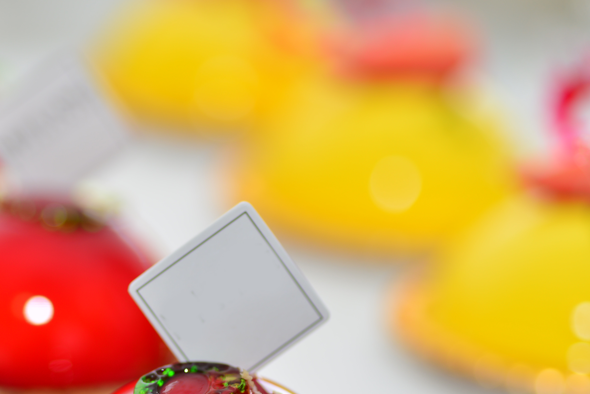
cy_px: 335
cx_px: 128
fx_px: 2672
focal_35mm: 163
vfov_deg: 8.4
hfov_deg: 12.6
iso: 100
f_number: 3.5
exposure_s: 1/100
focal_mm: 90
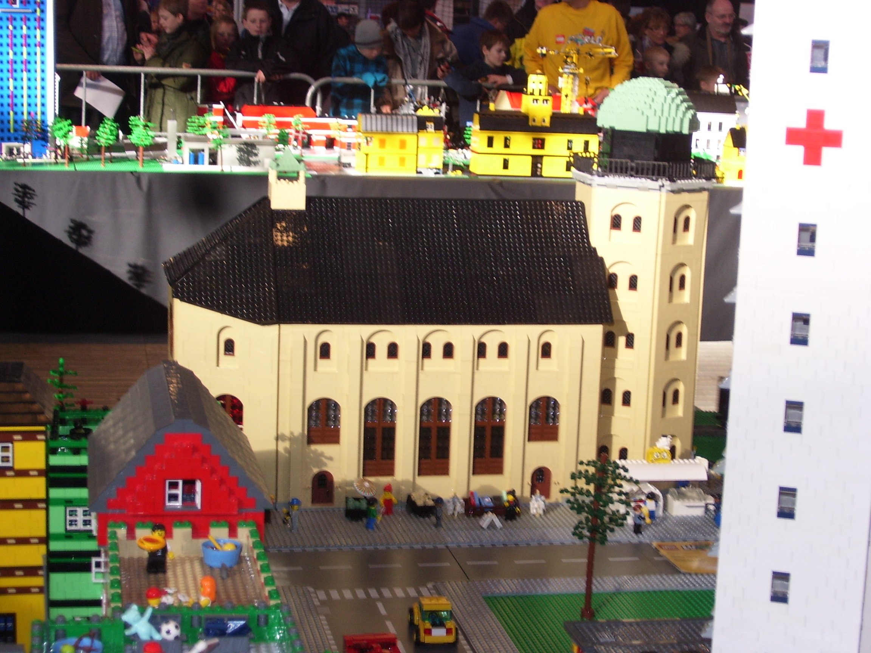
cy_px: 326
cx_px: 436
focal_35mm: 70
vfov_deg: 21.0
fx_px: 1761
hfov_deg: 27.8
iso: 80
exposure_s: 1/90
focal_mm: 11.6
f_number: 4
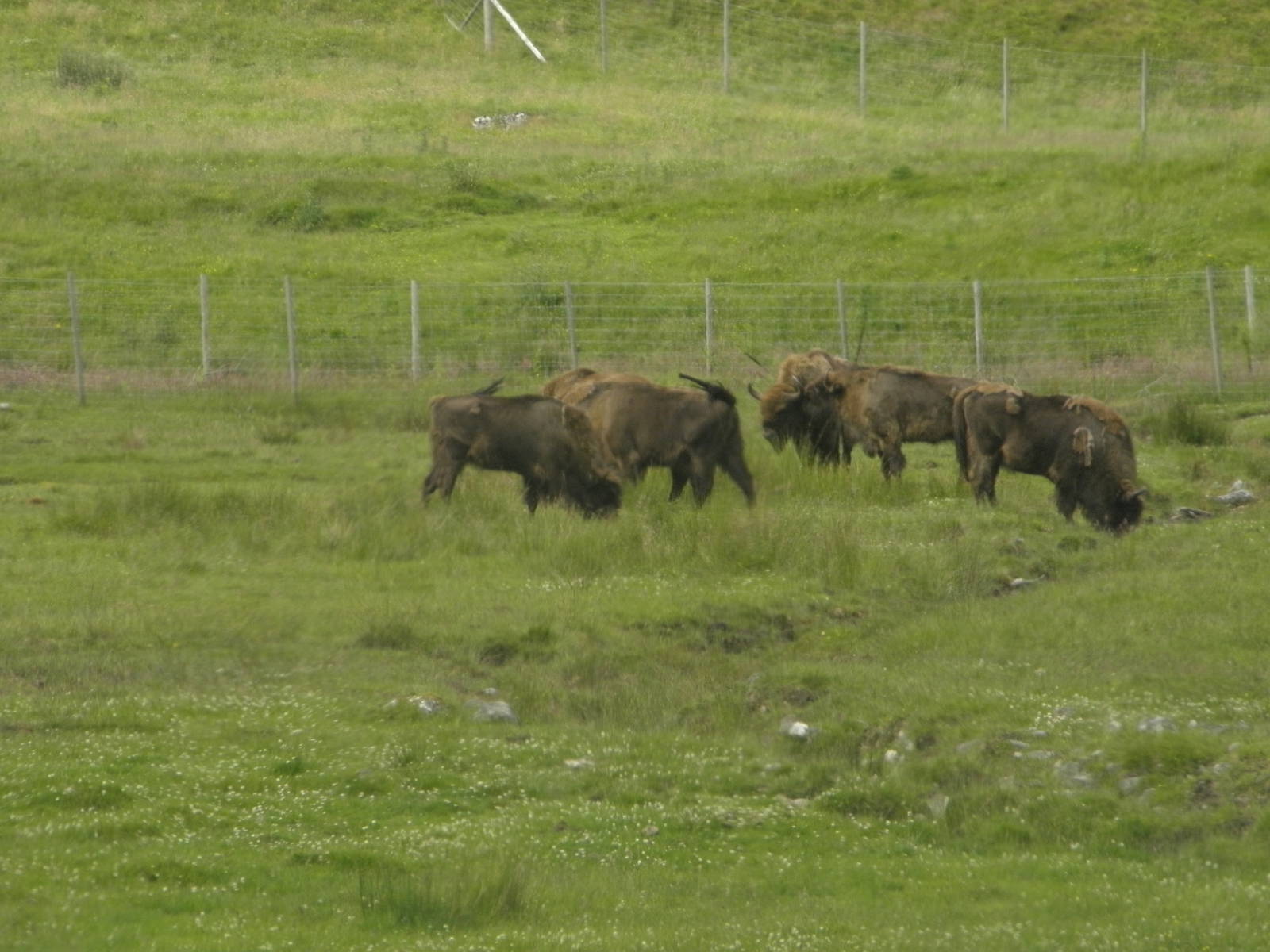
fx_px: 15409
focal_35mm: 420
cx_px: 635
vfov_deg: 3.5
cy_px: 476
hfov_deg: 4.7
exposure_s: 1/400
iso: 160
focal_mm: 75
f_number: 5.4
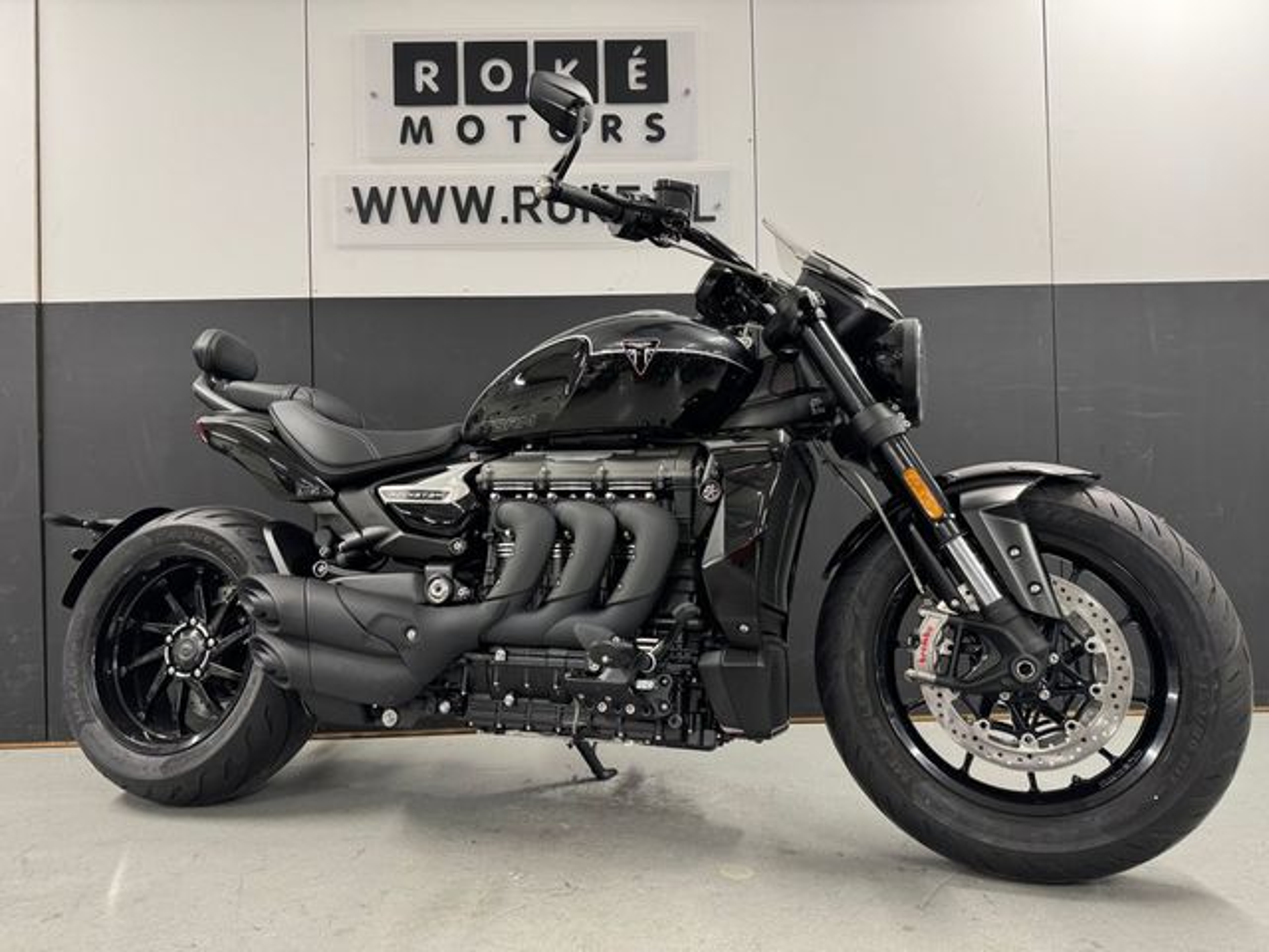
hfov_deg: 71.6
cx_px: 634
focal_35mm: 24
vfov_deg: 56.8
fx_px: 880
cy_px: 476
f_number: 1.78
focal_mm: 6.76
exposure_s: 1/50
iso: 125
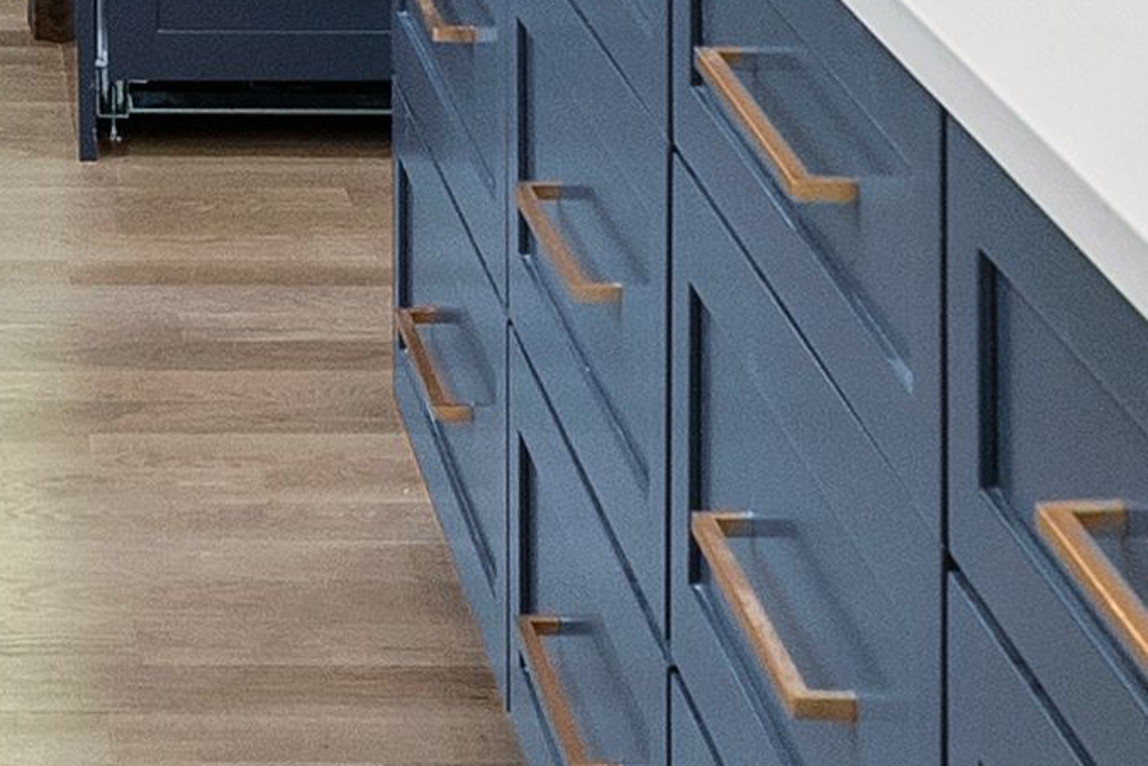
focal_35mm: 144
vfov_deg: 8.8
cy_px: -930
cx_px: -141
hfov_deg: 13.9
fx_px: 4594
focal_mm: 23
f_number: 8
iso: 640
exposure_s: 1/15
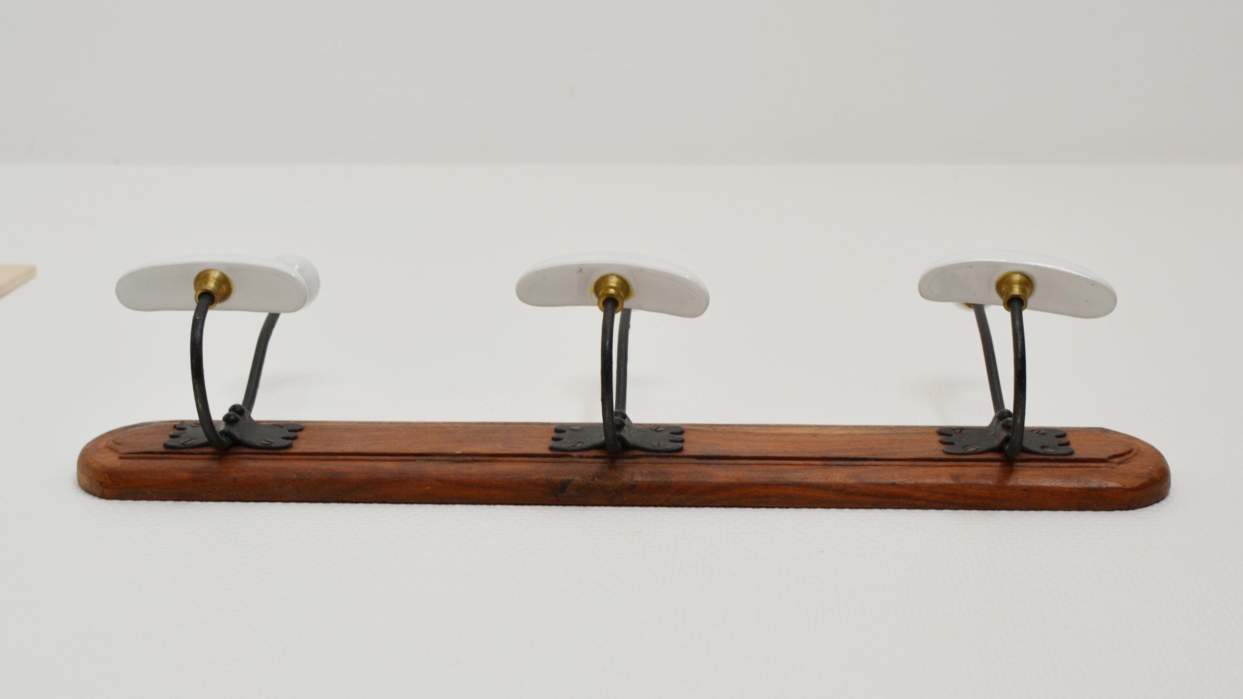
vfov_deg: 21.6
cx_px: 620
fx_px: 1830
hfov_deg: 37.5
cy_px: 405
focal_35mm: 56
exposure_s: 1/60
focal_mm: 35
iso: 160
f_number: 5.6
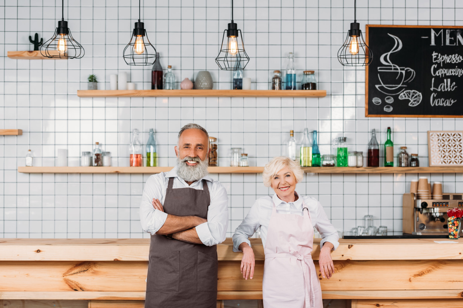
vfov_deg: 19.2
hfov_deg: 28.5
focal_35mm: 71
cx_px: 229
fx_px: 913
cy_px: 155
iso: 160
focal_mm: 70
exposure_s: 1/200
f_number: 3.5
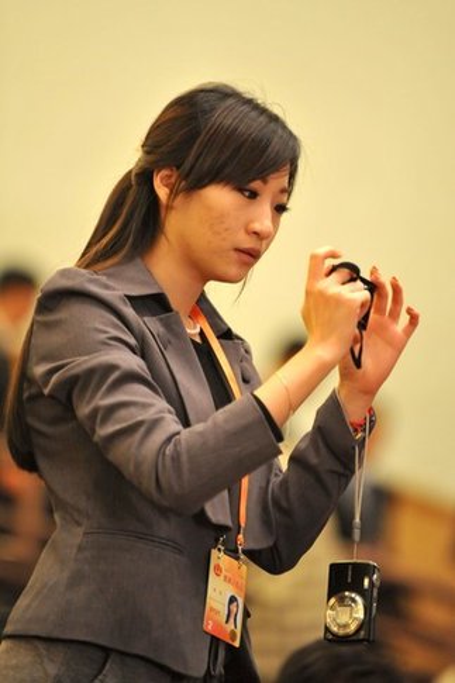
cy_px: 342
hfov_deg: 6.9
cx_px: 228
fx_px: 3794
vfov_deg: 10.3
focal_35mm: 200
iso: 3200
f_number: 2.8
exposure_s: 1/160
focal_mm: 200
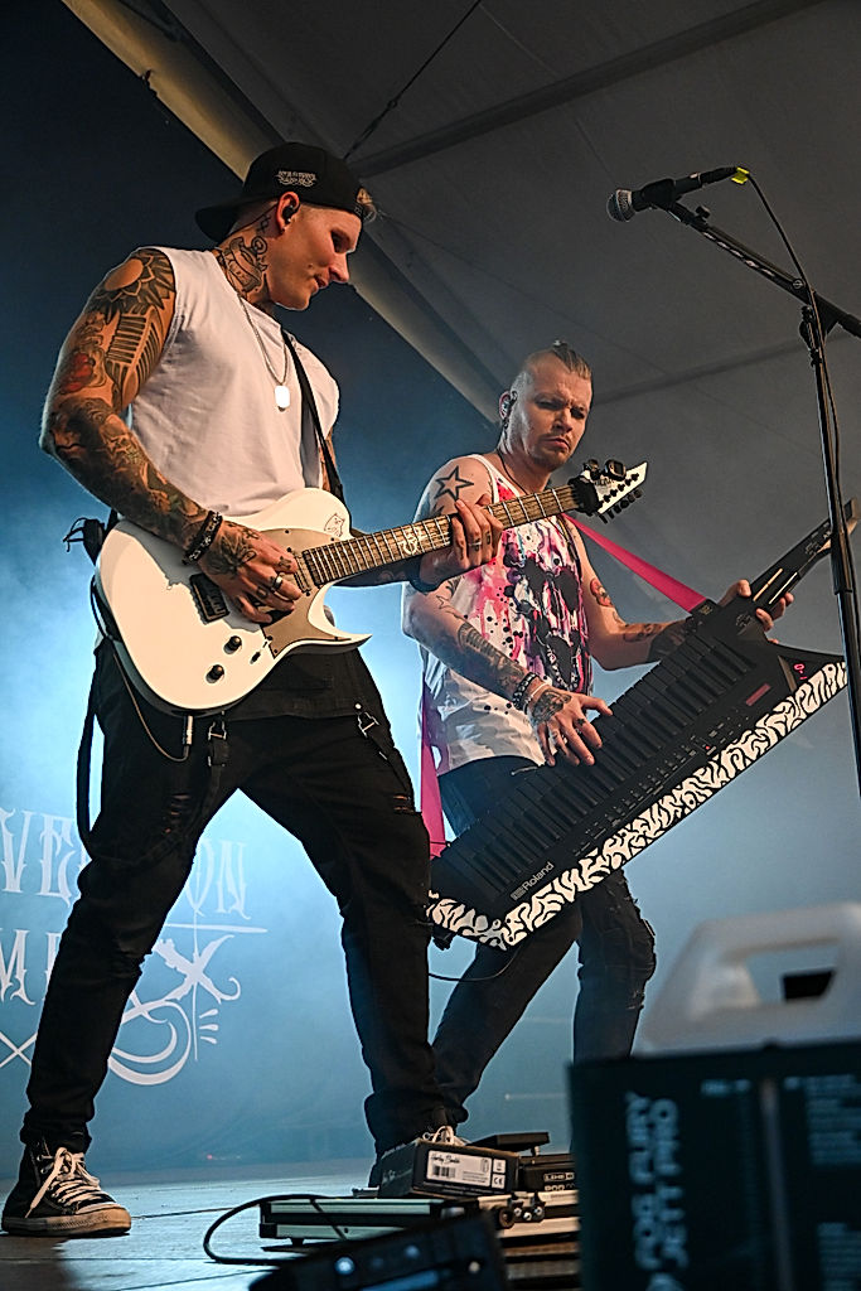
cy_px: 646
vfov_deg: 41.1
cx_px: 430
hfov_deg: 28.1
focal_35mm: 48
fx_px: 1721
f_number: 4.5
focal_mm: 32
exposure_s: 1/250
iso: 1600
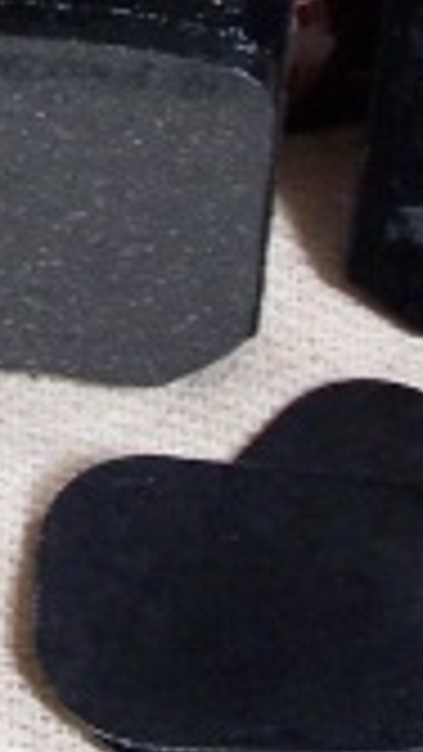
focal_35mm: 279
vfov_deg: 7.7
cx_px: -338
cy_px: -144
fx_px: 5560
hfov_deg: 4.3
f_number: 3.2
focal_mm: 11.1
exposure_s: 1/8
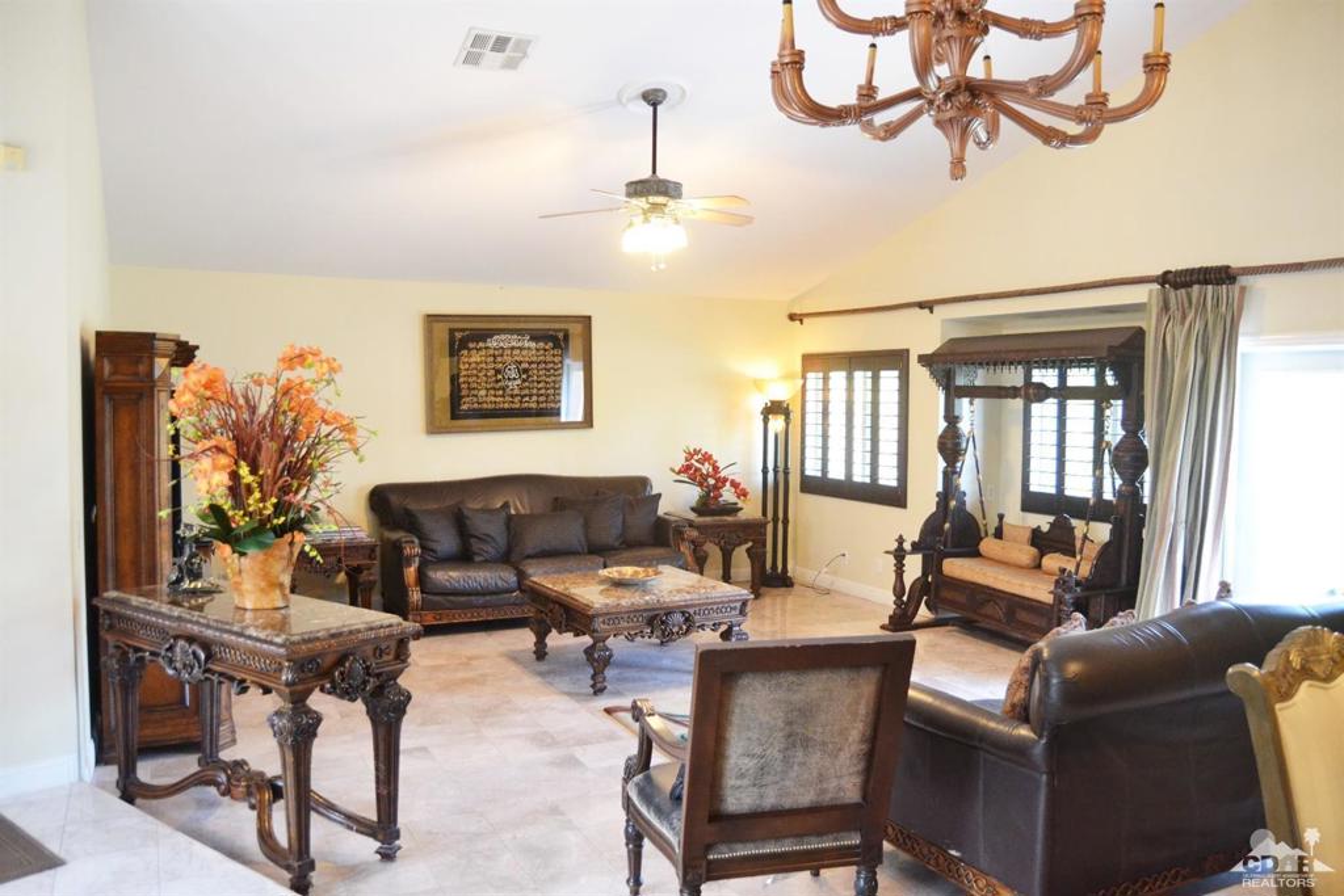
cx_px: 672
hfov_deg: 67.4
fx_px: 1008
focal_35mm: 27
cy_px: 448
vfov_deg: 47.9
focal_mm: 18
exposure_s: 1/60
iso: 1600
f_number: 3.5
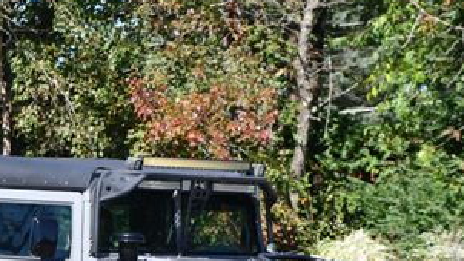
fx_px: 4172
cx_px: 69
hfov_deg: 6.4
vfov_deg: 3.6
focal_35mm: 339
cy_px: 206
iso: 180
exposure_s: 1/250
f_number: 8
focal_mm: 102
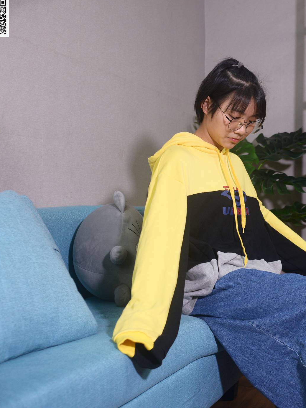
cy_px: 202
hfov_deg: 27.5
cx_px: 277
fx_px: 601
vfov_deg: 37.5
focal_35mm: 51
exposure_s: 1/125
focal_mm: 35
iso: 800
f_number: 5
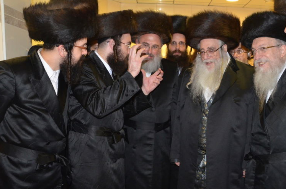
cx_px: 179
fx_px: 293
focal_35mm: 37
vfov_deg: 35.5
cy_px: 122
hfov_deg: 51.4
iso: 2000
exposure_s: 1/60
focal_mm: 18
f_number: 6.3
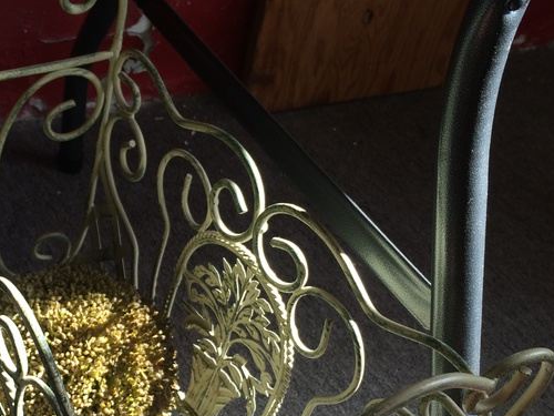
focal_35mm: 54
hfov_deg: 34.6
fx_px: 864
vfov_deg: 26.6
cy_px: 320
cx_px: 125
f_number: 2.2
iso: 32
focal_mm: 4.12
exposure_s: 1/190
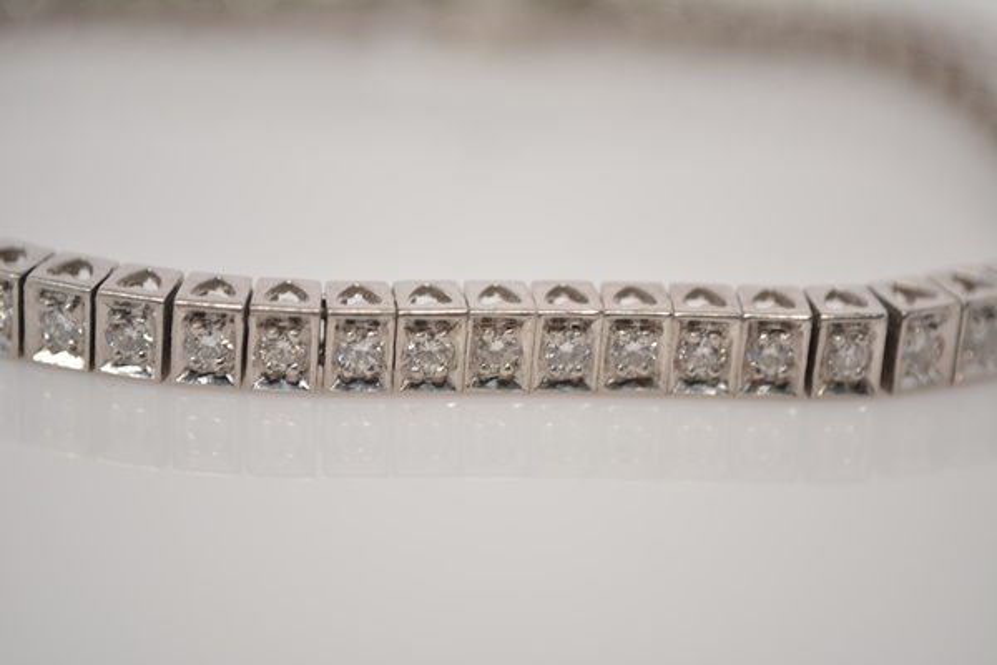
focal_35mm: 82
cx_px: 498
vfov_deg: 16.6
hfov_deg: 24.6
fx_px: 2285
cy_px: 332
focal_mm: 55
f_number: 5.6
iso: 200
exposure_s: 1/15
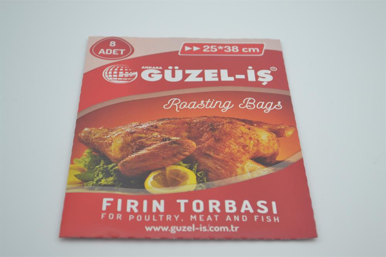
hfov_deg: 28.1
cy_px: 128
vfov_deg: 18.9
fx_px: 772
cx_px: 193
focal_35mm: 72
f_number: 5.6
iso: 100
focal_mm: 48
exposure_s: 1/80
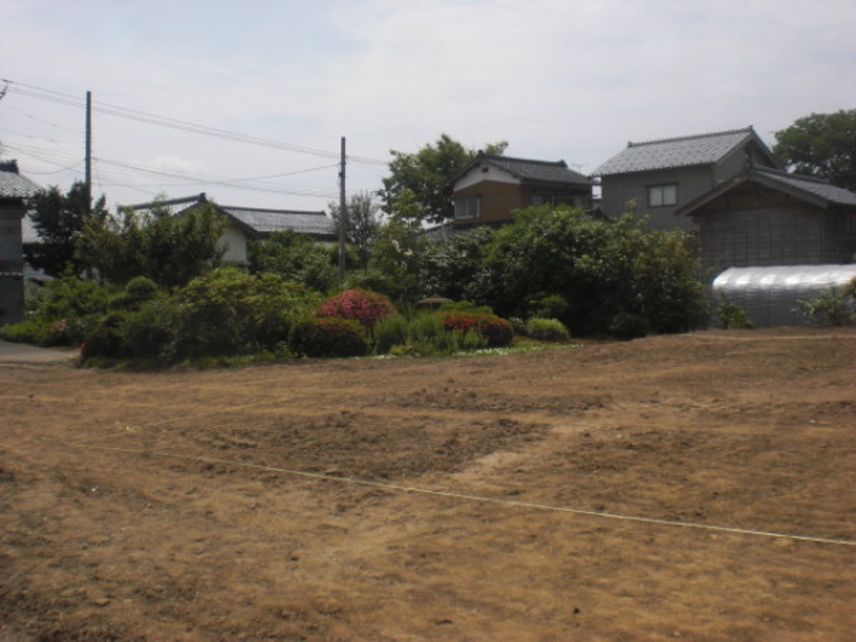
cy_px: 321
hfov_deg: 49.0
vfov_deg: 37.7
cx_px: 428
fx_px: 940
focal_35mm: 38
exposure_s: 1/800
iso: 64
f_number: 5.6
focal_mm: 6.3
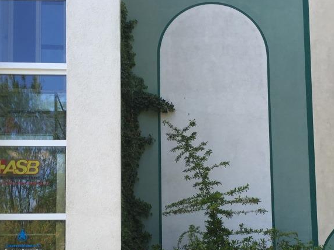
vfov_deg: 27.3
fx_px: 502
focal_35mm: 52
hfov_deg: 36.8
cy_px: 211
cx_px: 158
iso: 25
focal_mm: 4.15
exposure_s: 1/359
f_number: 2.2
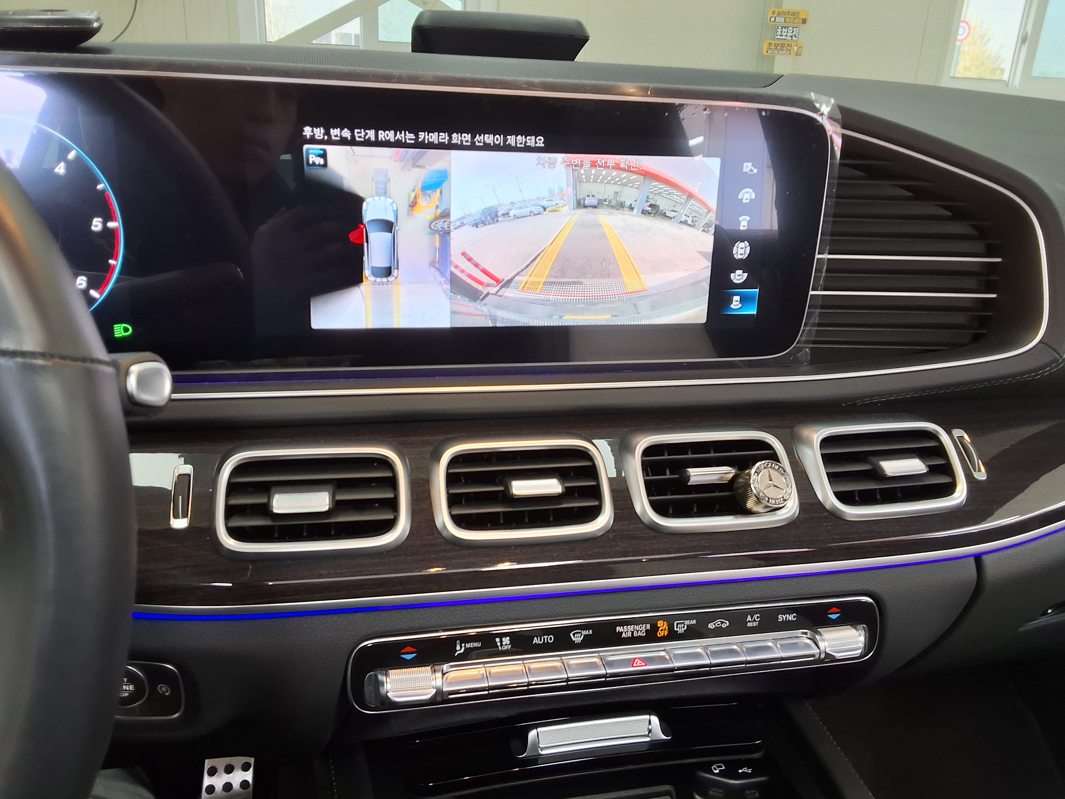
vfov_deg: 49.7
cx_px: 532
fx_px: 861
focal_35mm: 28
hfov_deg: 63.4
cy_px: 400
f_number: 1.9
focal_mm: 2.91
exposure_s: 1/40
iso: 64
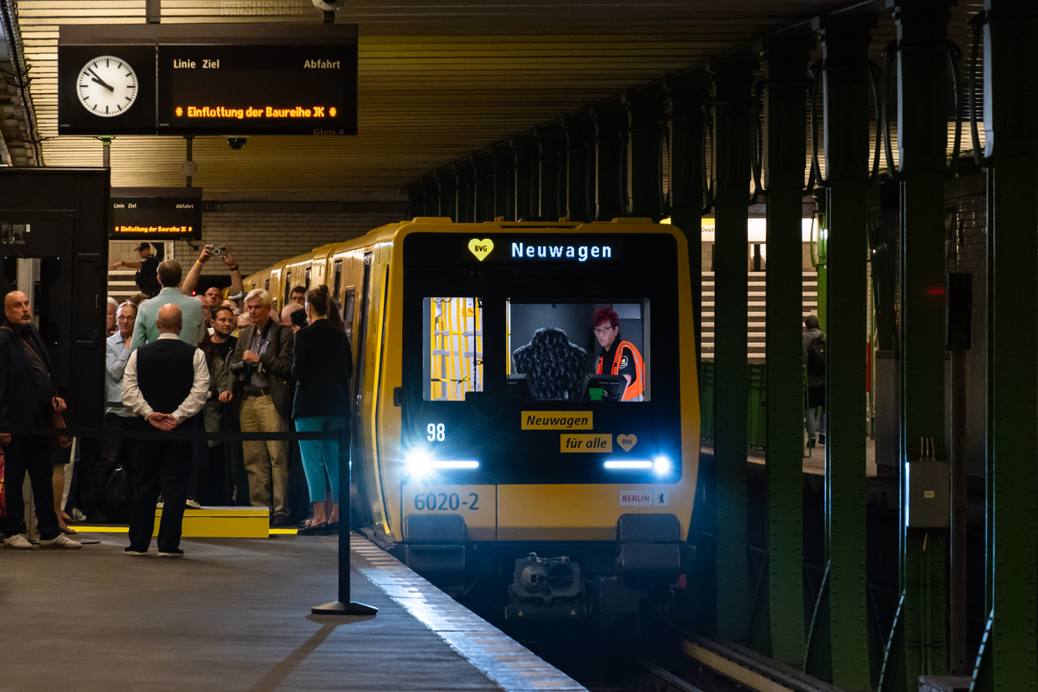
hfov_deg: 9.5
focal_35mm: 216
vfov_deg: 6.4
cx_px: 536
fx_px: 6214
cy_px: 329
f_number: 5.6
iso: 2500
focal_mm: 135
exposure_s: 1/125
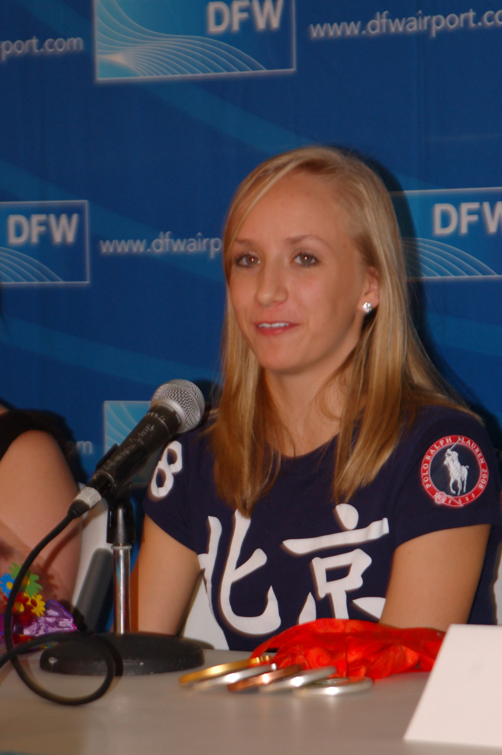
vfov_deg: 11.4
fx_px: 3771
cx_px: 251
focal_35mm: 180
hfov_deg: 7.6
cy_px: 378
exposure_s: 1/60
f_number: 6
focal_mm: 120
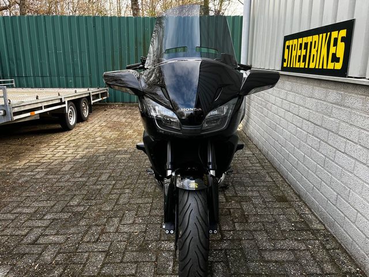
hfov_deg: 67.3
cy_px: 138
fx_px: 277
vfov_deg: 53.1
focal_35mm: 26
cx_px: 184
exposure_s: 1/122
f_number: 1.6
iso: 32
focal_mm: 5.1
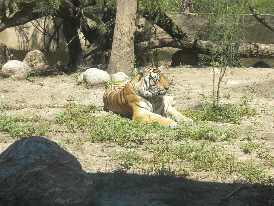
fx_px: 792
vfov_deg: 14.8
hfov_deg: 19.6
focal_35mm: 100
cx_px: 137
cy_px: 103
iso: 90
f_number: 5.1
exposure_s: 1/306
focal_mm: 17.7
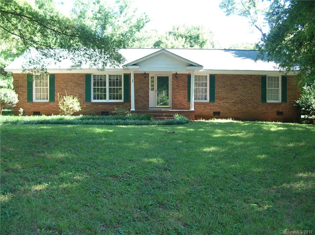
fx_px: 327
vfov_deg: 39.6
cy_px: 118
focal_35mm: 36
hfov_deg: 51.4
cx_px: 158
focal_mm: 6
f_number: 2.7
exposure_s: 1/56
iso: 50
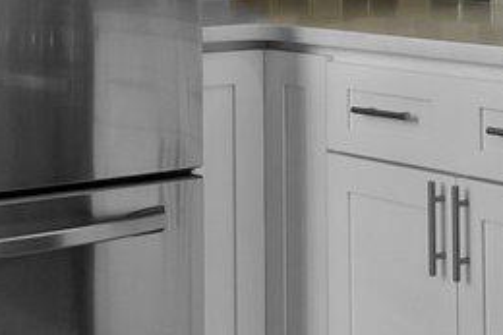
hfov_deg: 15.1
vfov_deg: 10.1
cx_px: 501
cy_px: -55
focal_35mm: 134
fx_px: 1871
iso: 1600
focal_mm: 17
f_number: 8
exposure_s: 1/60
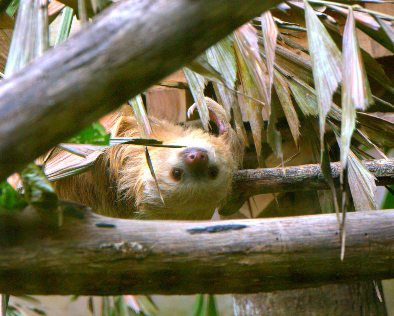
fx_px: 2181
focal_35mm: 187
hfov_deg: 10.3
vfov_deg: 8.3
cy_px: 158
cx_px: 206
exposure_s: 1/200
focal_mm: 110
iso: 1600
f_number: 9
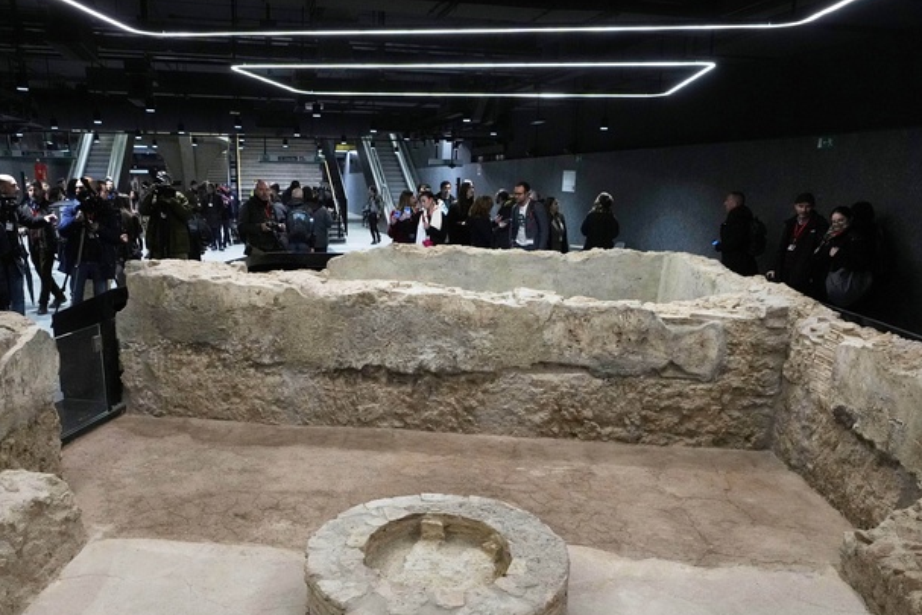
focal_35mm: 27
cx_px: 412
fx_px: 692
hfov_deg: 67.2
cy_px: 353
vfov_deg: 47.8
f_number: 3.2
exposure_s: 1/250
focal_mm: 16
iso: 3200
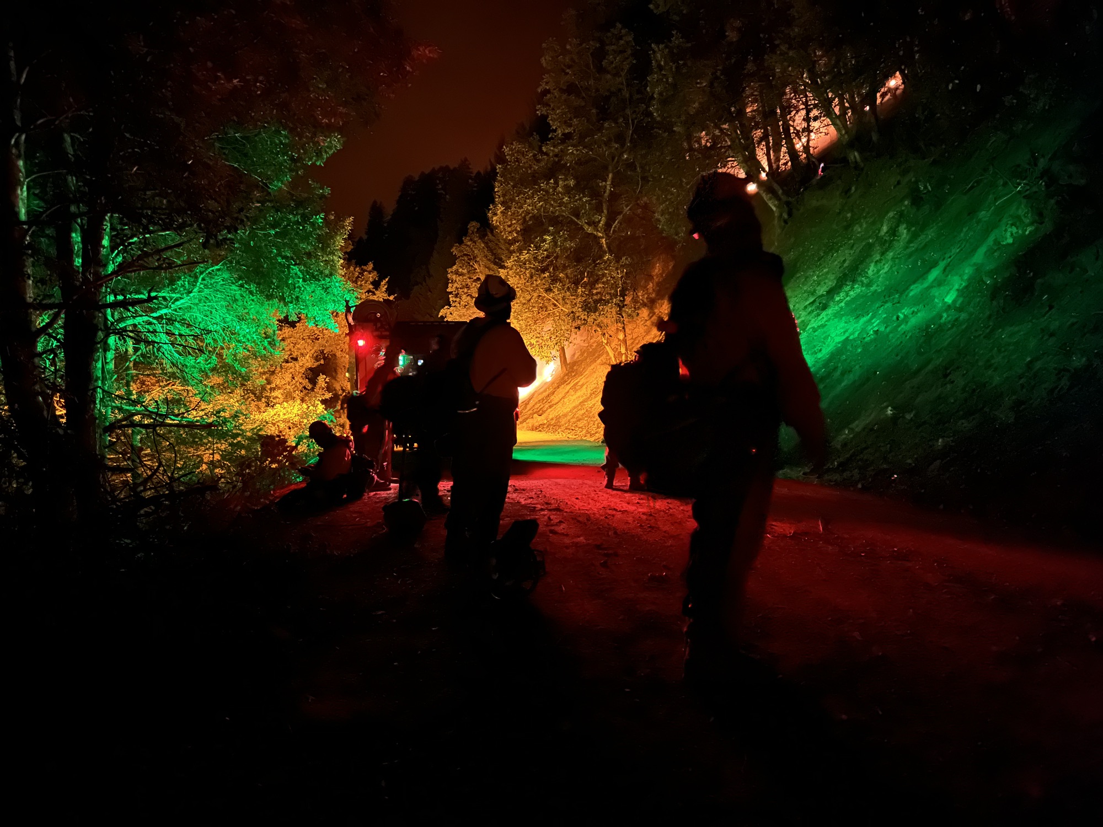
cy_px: 414
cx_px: 552
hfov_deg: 67.3
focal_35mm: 26
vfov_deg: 53.1
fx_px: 828
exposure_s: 1/5
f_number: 1.5
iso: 8000
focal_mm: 5.7
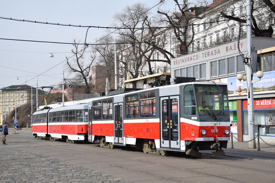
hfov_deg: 35.0
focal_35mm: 57
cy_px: 92
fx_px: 435
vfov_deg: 23.8
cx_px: 138
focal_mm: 38
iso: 200
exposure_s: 1/640
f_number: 6.3
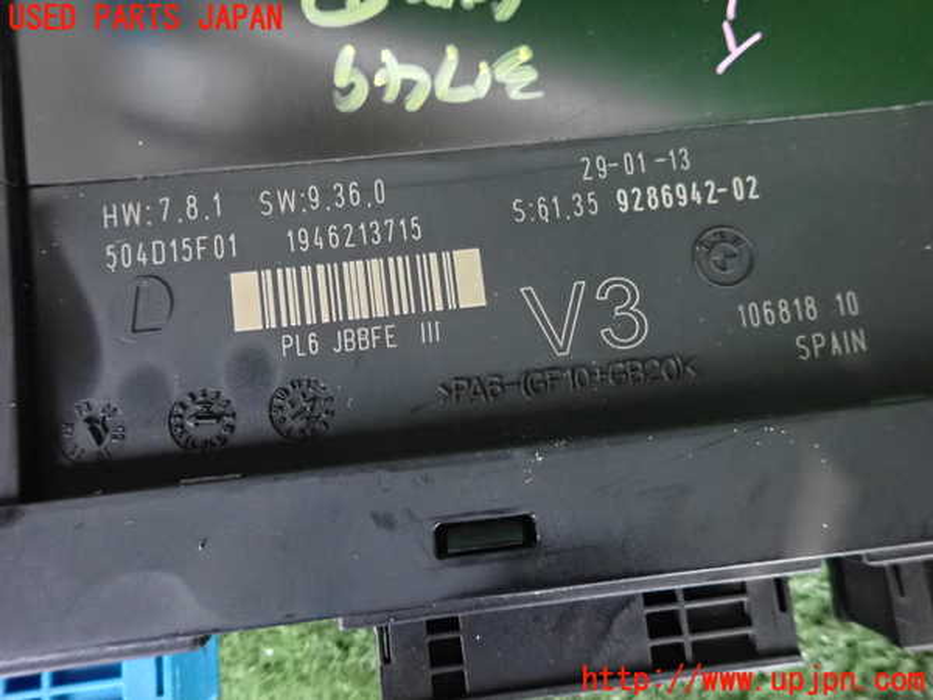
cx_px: 466
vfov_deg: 54.9
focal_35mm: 25
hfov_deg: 69.4
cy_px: 350
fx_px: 674
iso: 2000
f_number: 2
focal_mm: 4.5
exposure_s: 1/60
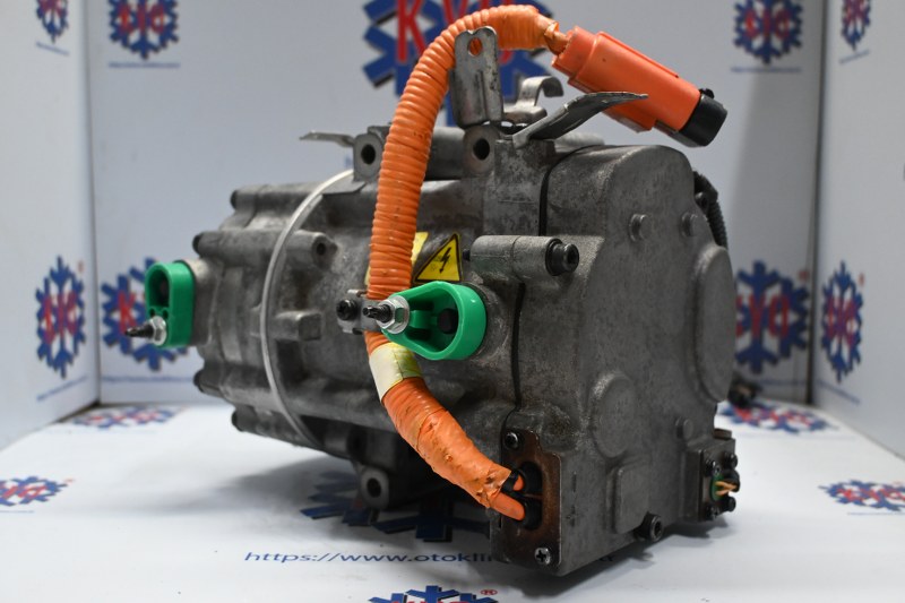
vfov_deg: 35.5
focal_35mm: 38
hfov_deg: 51.3
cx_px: 452
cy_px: 302
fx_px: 942
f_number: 4.2
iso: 1600
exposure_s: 1/125
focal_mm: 25
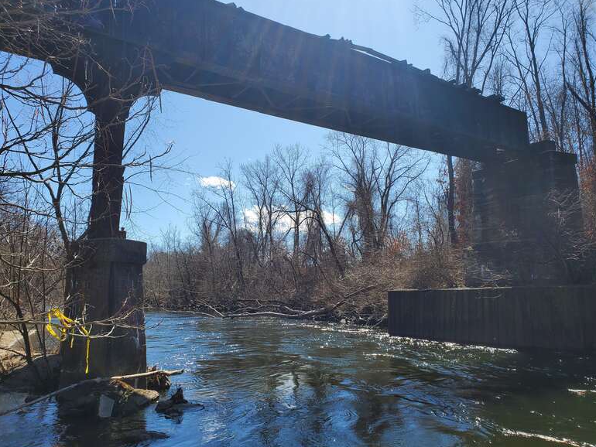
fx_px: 465
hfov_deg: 65.3
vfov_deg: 51.4
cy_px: 227
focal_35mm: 27
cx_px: 307
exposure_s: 1/1580
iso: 50
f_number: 2.4
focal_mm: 4.3
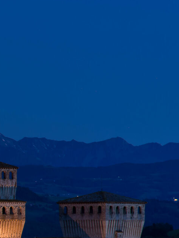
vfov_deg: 4.5
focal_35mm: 436
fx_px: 3003
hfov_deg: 3.4
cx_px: -209
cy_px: 256
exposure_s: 25
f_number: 8
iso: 50
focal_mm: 120
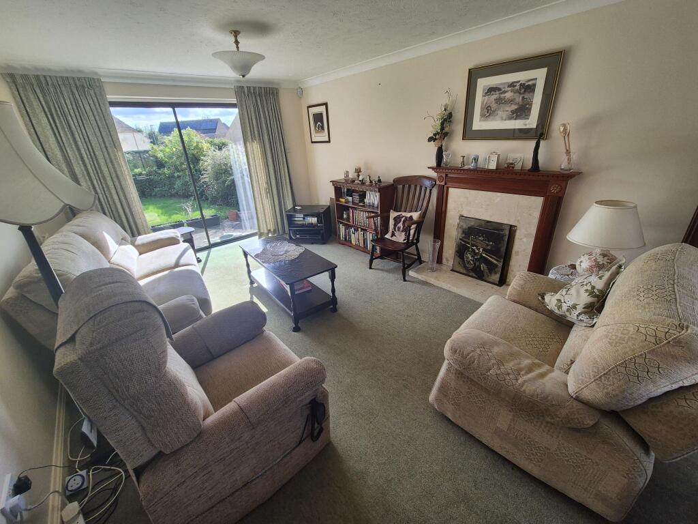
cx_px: 349
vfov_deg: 89.9
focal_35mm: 13
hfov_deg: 106.2
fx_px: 262
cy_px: 262
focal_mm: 2.2
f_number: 2.2
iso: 50
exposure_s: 1/290
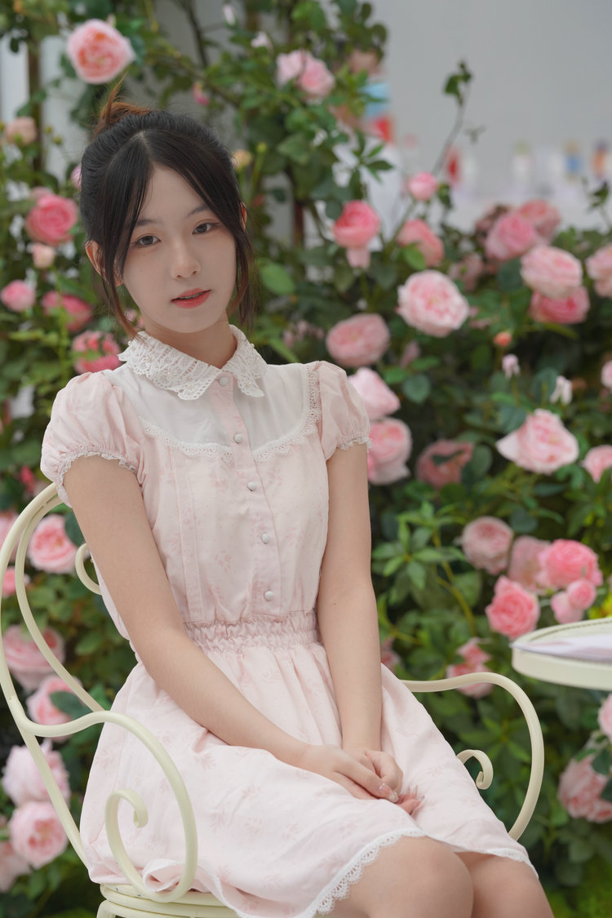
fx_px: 4131
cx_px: 250
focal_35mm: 162
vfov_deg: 12.7
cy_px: 544
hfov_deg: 8.5
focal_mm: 135
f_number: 4.5
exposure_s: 1/500
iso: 320
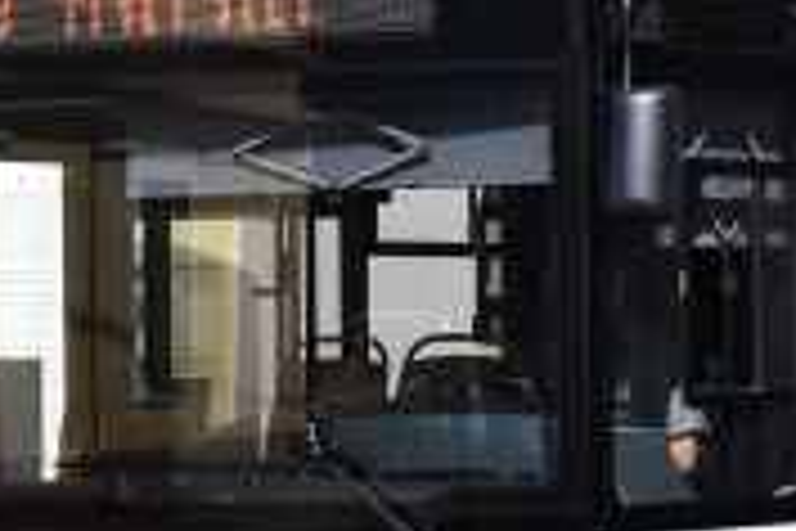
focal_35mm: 252
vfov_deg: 5.4
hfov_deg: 8.2
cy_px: -209
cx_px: 666
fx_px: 5569
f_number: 10
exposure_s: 1/500
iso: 200
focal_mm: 29
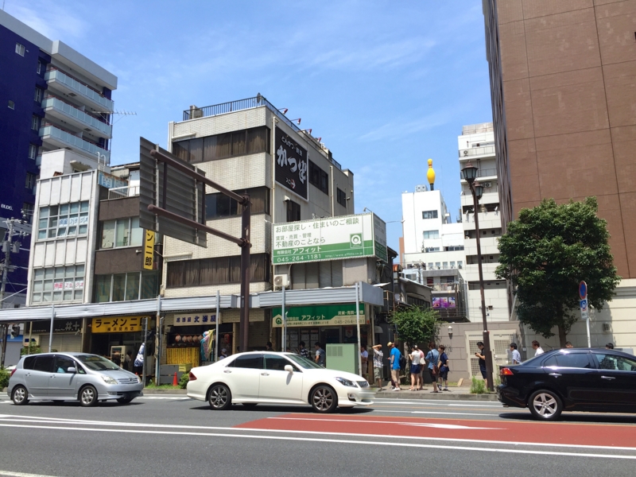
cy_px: 238
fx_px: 533
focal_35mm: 29
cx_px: 318
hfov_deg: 61.7
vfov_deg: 48.2
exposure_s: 1/1721
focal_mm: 4.15
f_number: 2.2
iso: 32
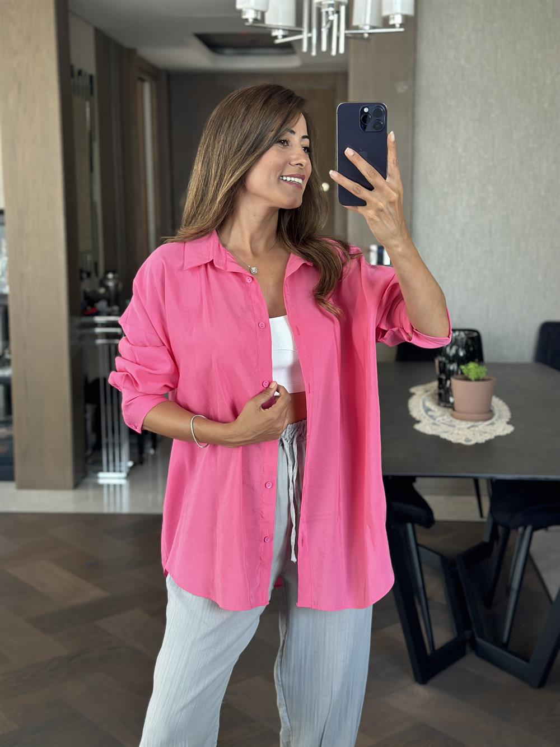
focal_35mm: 48
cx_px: 280
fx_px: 1035
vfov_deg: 39.7
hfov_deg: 30.3
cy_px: 374
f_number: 1.78
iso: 125
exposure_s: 1/60
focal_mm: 6.86
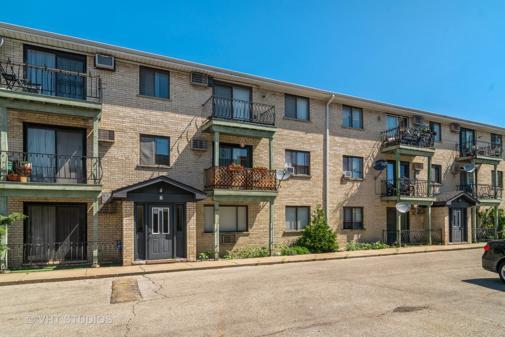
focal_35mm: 21
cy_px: 168
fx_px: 295
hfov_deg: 81.2
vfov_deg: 59.5
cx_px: 252
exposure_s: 1/200
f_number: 11
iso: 200
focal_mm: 14
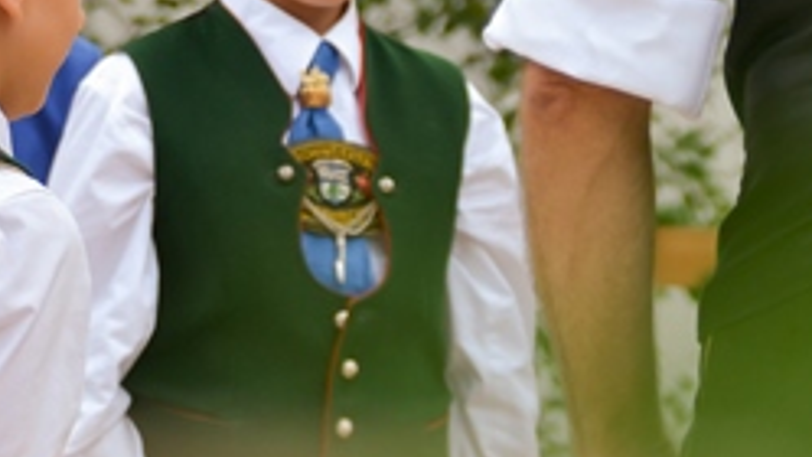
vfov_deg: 2.9
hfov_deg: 5.2
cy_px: -18
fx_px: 8870
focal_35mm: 412
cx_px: 287
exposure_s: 1/500
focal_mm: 102
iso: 400
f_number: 5.6
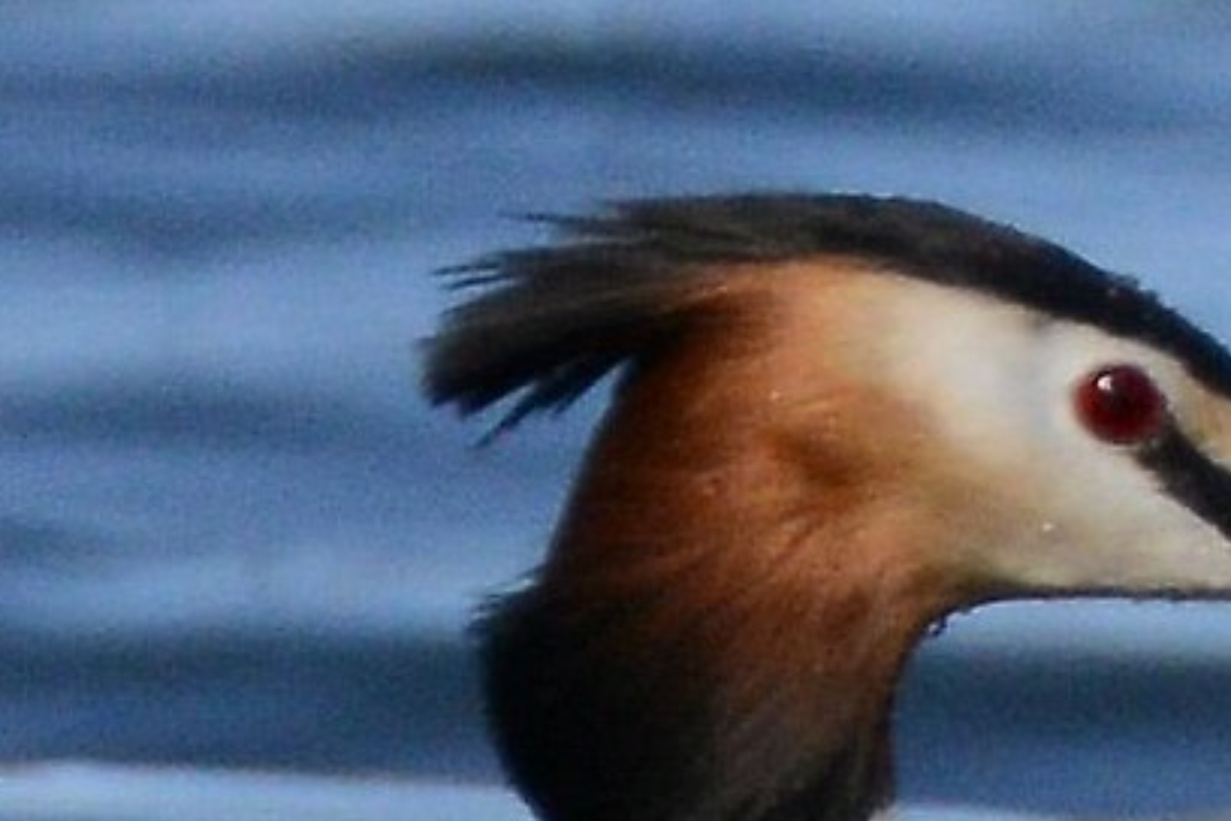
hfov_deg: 0.6
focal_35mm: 3526
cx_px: 1837
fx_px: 120560
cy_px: -29
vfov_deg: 0.4
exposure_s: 1/3200
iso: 1000
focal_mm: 600
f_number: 8
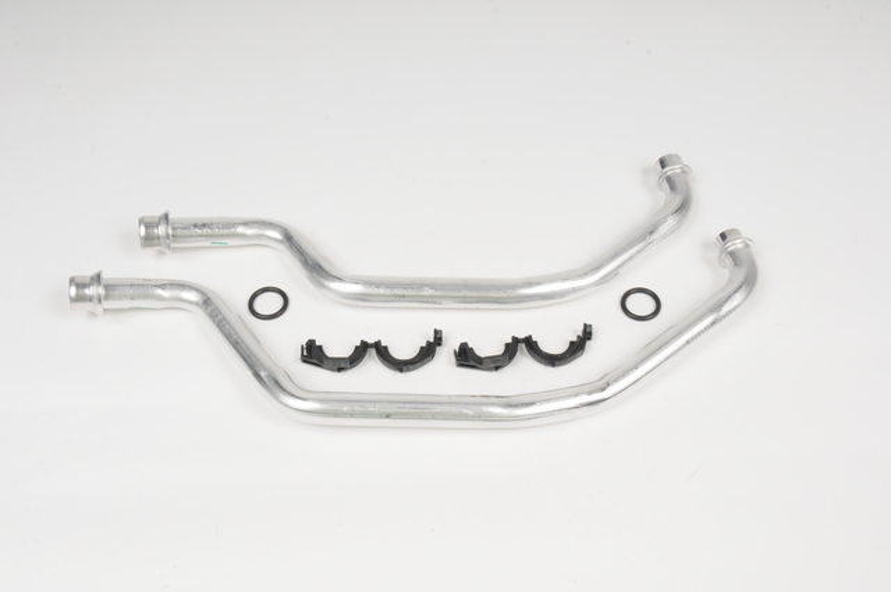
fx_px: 1112
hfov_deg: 43.7
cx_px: 446
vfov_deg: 29.8
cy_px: 296
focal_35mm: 45
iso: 400
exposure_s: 1/180
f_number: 19
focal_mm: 30
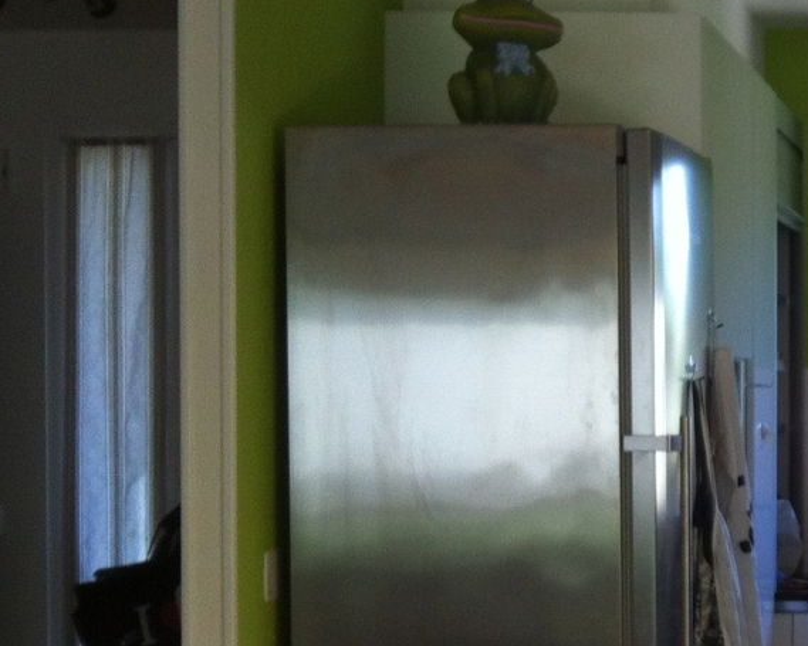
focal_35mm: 96
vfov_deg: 16.0
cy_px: 451
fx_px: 2295
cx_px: 1011
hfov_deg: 18.7
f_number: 2.8
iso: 100
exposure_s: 1/40
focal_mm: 3.85
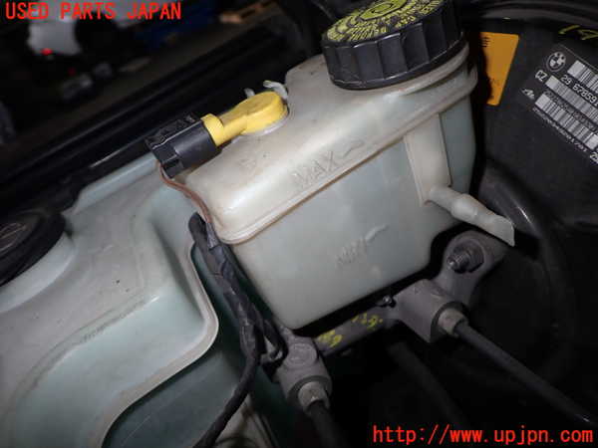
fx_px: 432
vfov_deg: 54.9
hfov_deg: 69.4
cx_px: 299
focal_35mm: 25
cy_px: 224
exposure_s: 1/30
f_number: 5.6
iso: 200
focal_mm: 4.5
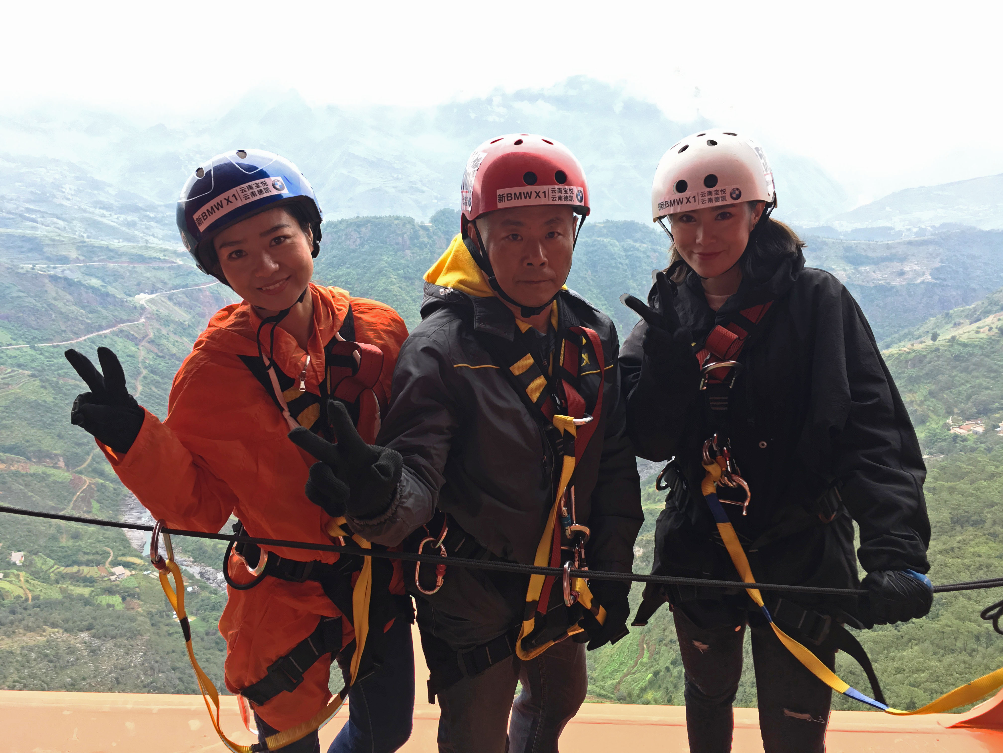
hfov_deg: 61.7
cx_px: 502
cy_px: 376
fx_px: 840
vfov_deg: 48.2
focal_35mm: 29
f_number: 2.2
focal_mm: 4.15
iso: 32
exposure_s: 1/50
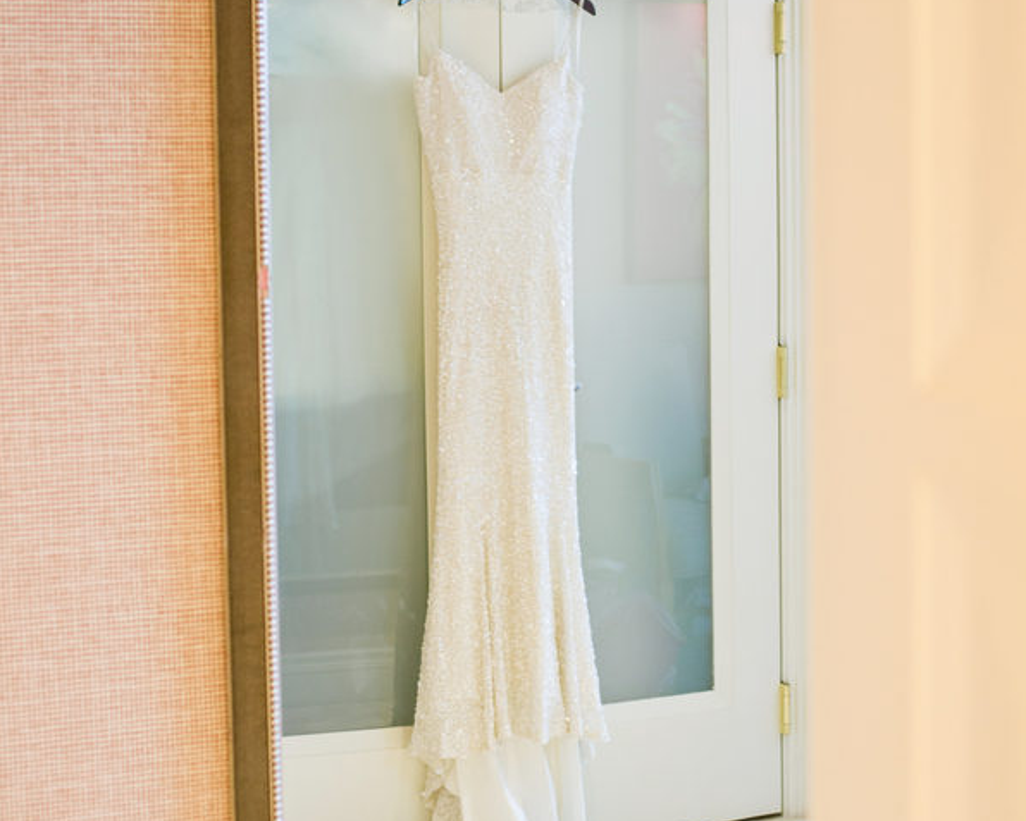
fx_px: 2156
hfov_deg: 26.8
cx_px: 515
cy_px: 339
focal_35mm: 71
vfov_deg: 21.5
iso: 500
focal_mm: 50
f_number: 2.5
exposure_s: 1/100
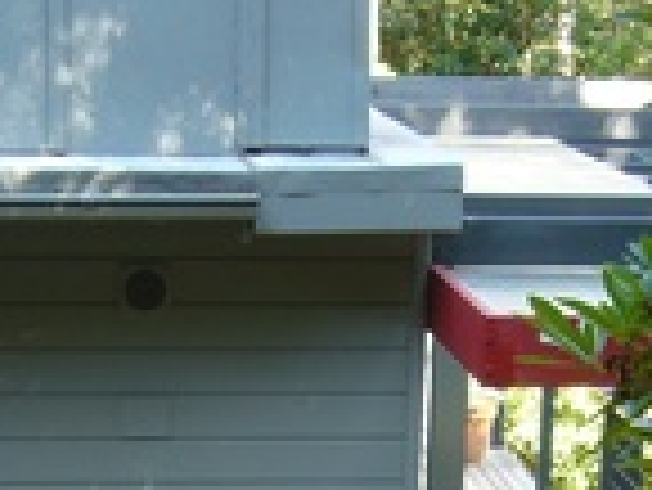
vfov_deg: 13.7
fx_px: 1998
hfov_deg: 18.5
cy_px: 512
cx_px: 310
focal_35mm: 106
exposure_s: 1/40
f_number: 2.8
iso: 80
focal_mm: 5.8
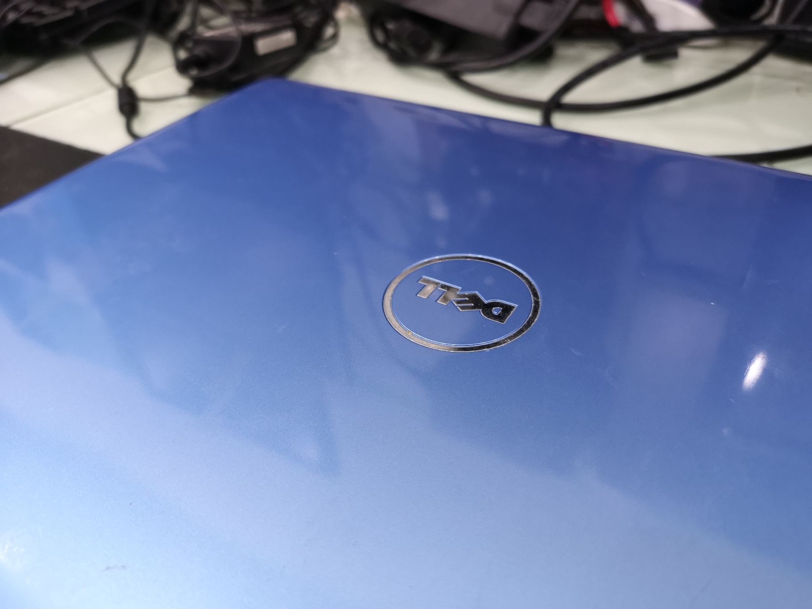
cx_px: 406
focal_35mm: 27
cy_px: 304
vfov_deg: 51.4
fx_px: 633
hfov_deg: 65.3
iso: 160
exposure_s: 1/33.3
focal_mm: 3.95
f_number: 1.8
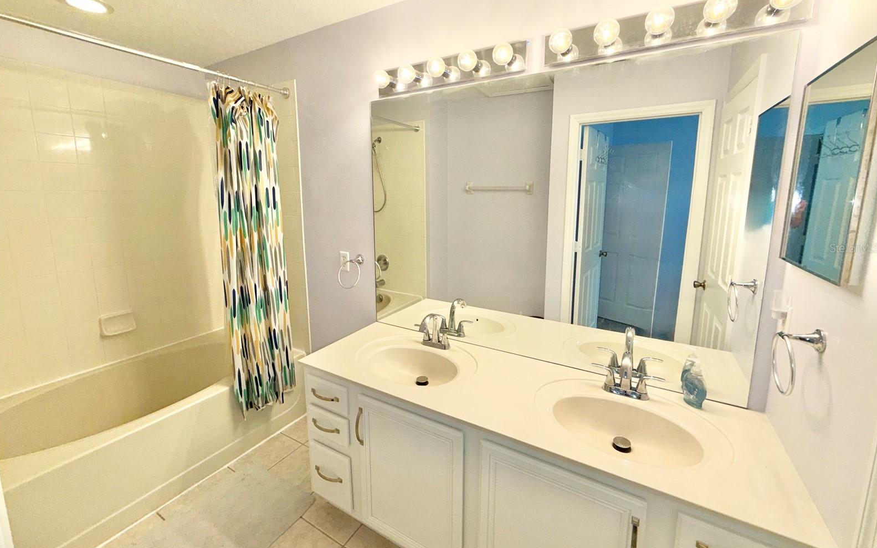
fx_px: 358
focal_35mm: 15
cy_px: 248
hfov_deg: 101.5
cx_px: 439
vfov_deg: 74.6
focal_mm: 2.22
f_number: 2.2
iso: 20
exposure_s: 1/120
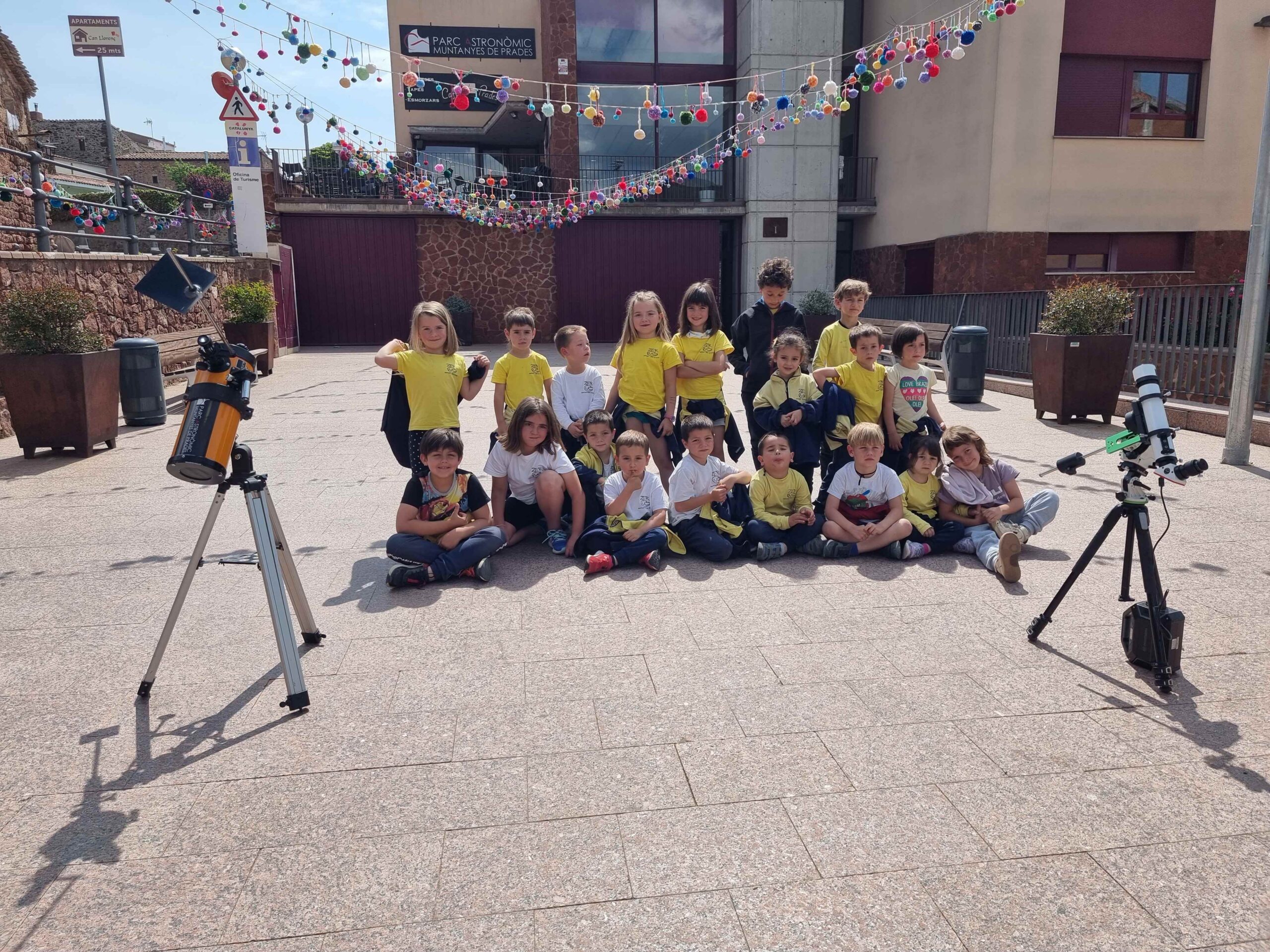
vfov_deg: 56.8
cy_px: 476
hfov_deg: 71.6
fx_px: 881
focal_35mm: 24
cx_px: 635
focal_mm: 6.7
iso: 50
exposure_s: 1/1228
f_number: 1.8
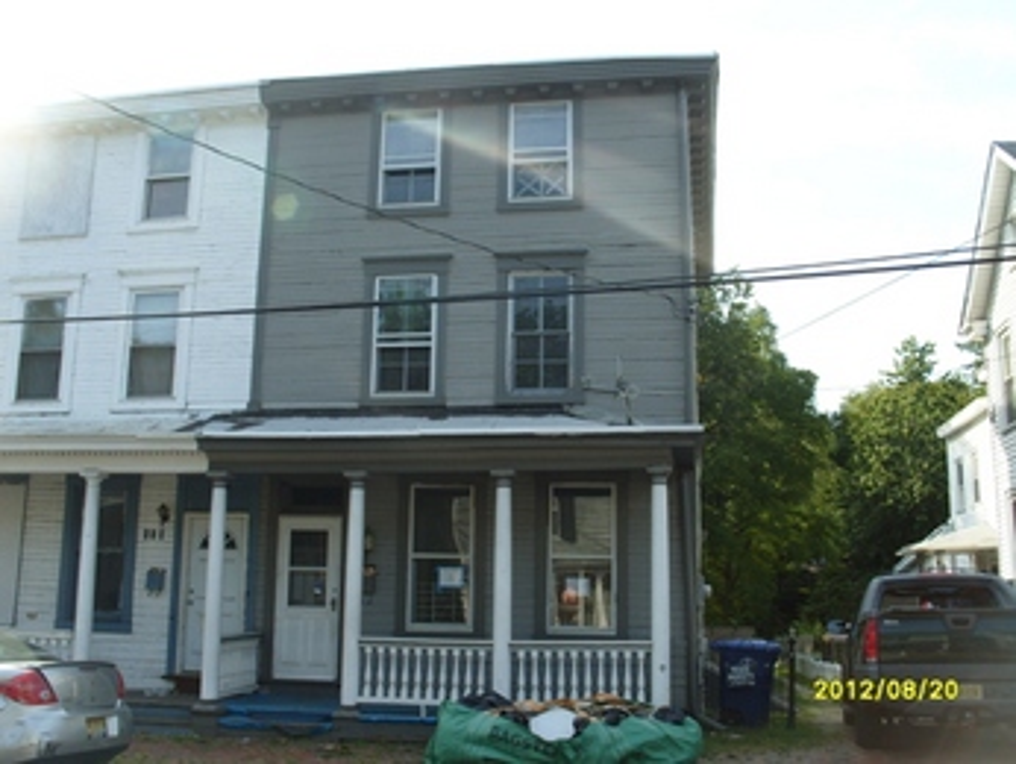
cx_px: 508
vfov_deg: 40.7
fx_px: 1028
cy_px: 382
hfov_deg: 52.6
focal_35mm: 35
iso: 80
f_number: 4.8
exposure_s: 1/250
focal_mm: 7.8
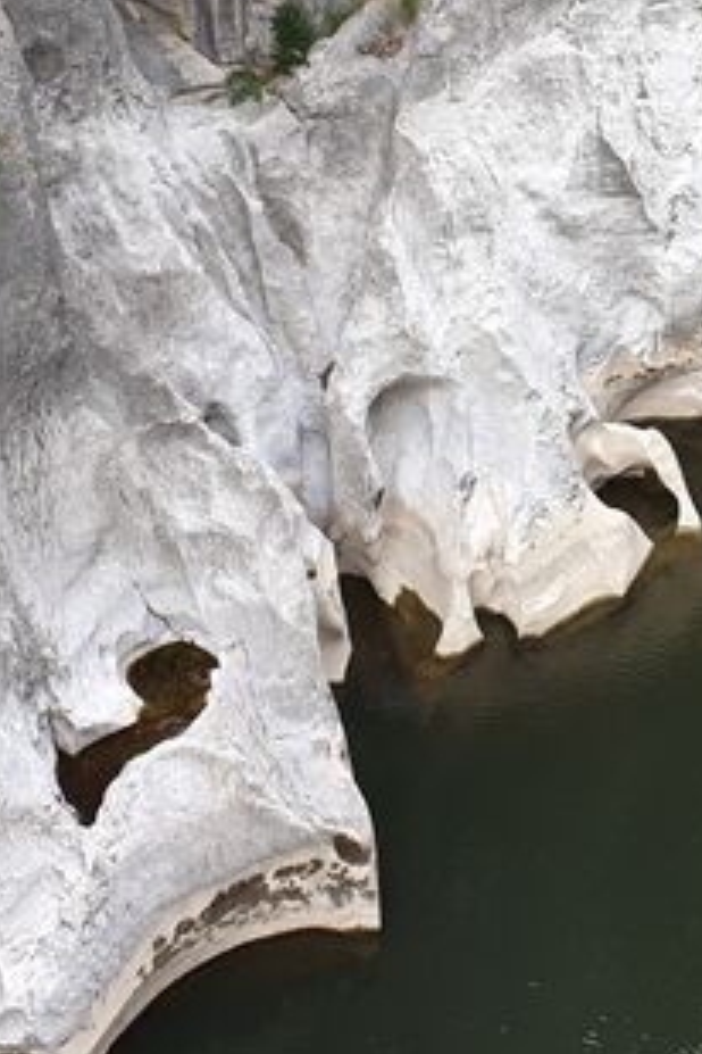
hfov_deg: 19.1
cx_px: 637
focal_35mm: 70
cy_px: 92
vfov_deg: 27.7
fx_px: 2047
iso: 50
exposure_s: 1/123
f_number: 2.4
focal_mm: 4.3
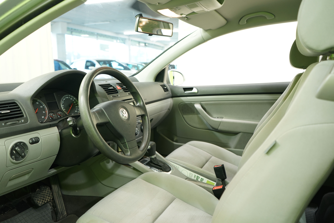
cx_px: 167
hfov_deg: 65.5
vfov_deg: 46.4
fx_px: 260
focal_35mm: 28
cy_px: 112
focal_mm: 28
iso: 500
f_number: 4
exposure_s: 1/10
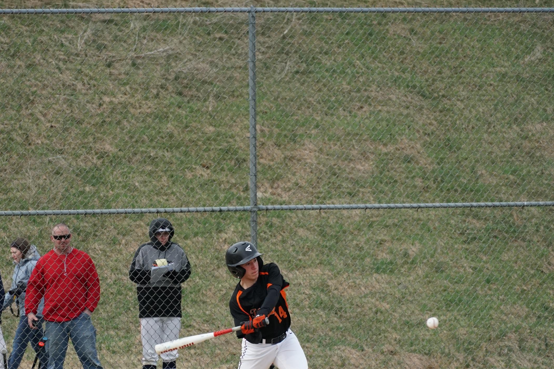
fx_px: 4412
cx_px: 214
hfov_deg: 7.2
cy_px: 253
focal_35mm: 287
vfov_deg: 4.8
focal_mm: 135
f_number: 5.6
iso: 1000
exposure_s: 1/2000
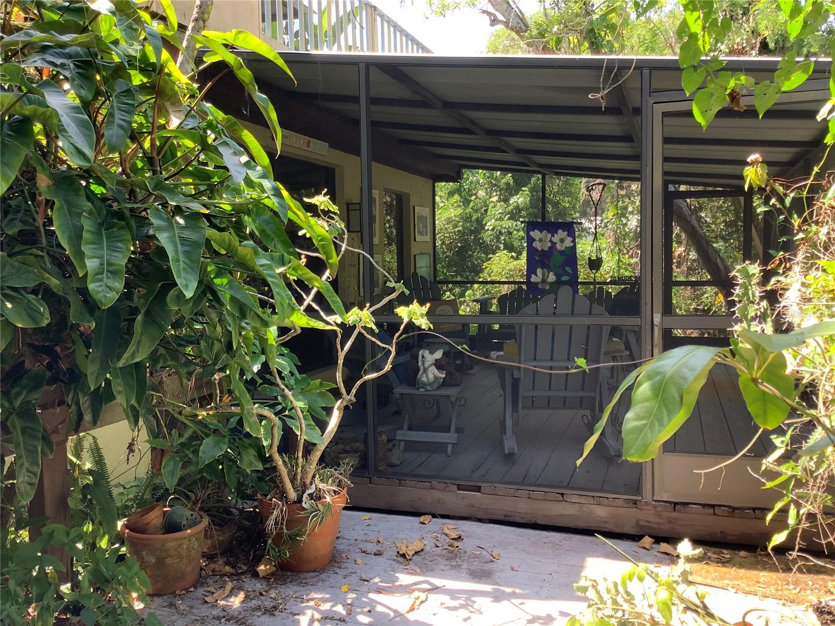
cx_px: 418
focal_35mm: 31
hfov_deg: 58.4
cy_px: 313
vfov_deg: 45.4
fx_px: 748
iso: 64
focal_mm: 3.3
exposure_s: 1/120
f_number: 2.4
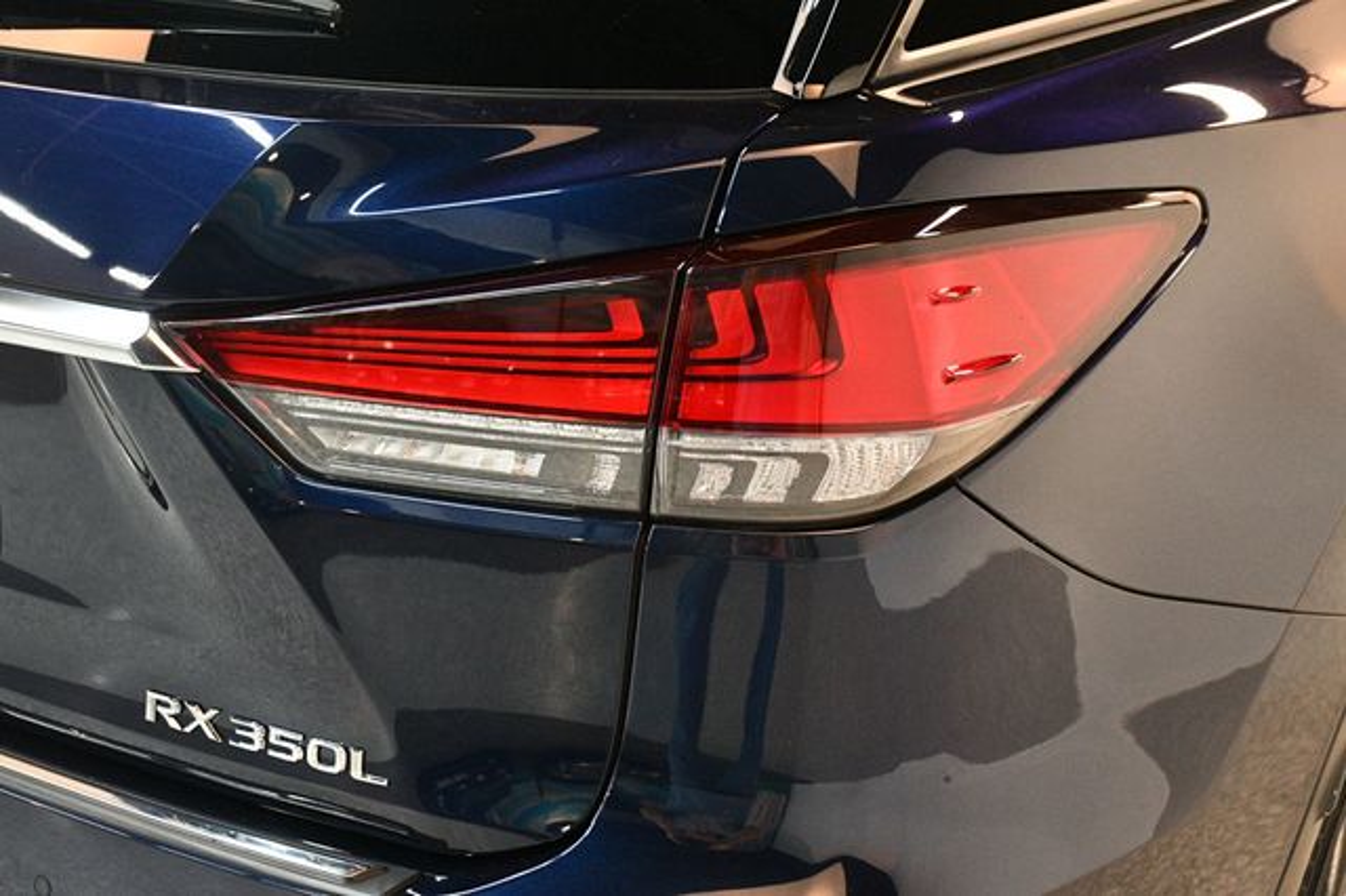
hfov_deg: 35.1
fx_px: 2130
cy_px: 448
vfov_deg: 23.8
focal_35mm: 57
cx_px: 673
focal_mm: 38
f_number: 4.2
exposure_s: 1/60
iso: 4000
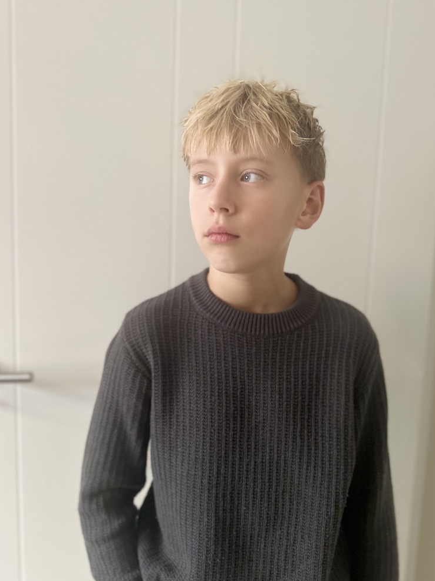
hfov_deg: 53.0
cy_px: 294
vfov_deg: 67.3
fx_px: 436
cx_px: 216
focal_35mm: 26
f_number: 1.78
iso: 640
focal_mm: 6.86
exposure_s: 1/60
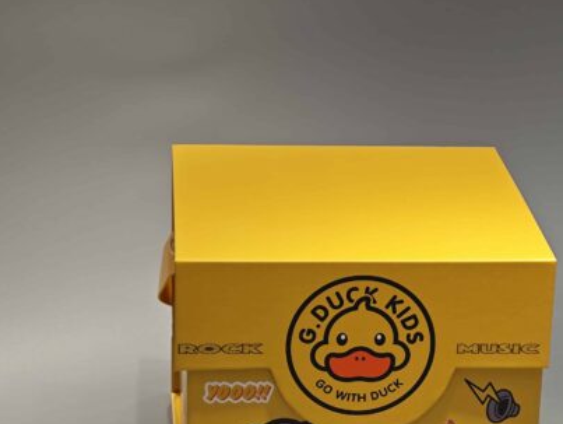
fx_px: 1937
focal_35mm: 119
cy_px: 318
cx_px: 334
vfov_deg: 12.4
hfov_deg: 16.5
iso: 160
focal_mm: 10.1
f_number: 2
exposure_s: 1/100
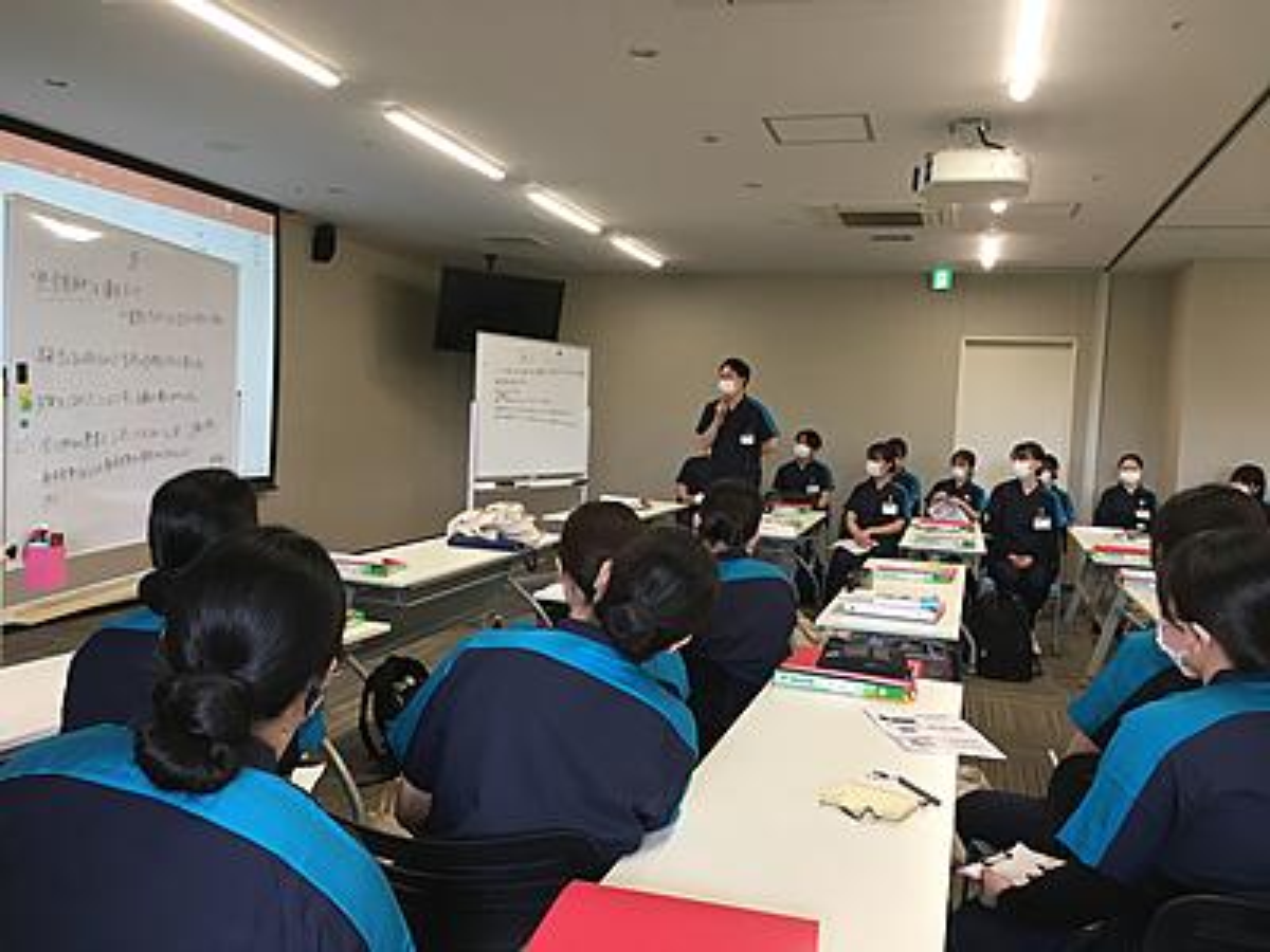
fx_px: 1064
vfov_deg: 48.2
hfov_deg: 61.7
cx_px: 635
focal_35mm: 29
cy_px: 476
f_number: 2.2
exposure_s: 1/33
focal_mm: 4.15
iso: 50
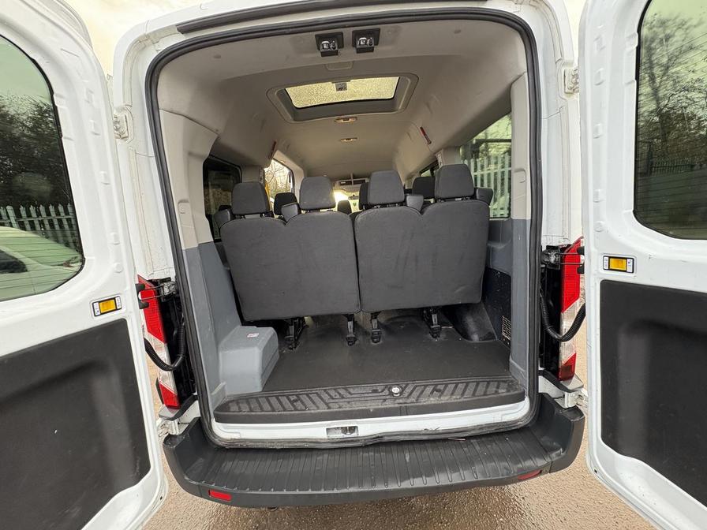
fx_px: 286
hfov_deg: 102.1
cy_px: 265
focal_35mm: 14
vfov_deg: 85.7
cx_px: 354
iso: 250
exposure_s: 1/76
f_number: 2.2
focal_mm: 2.22
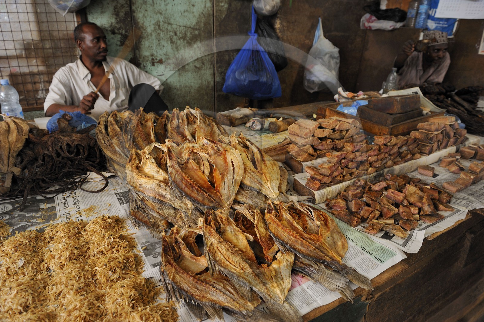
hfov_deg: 73.8
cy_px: 161
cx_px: 242
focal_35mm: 24
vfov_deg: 53.1
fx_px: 322
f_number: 5
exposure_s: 1/100
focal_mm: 24
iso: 800
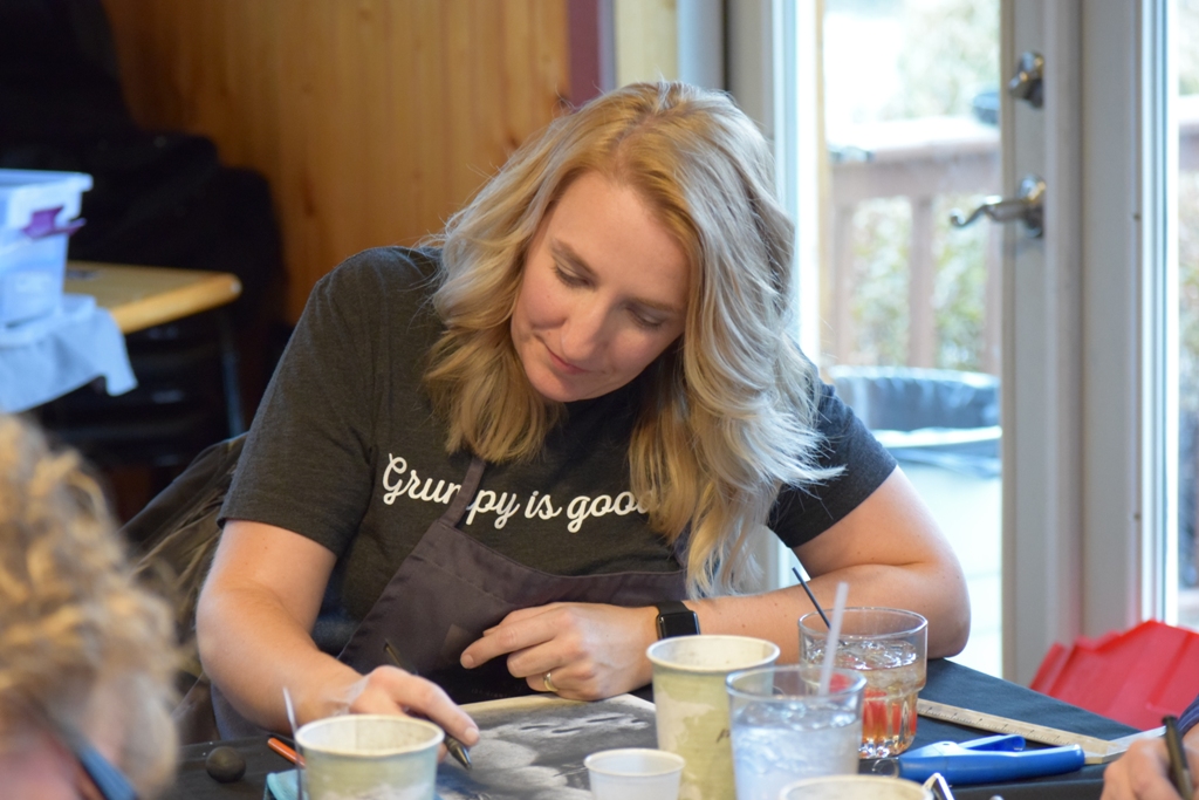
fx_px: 4297
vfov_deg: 10.6
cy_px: 400
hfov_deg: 15.9
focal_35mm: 129
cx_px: 600
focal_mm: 86
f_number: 4.2
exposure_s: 1/60
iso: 2500
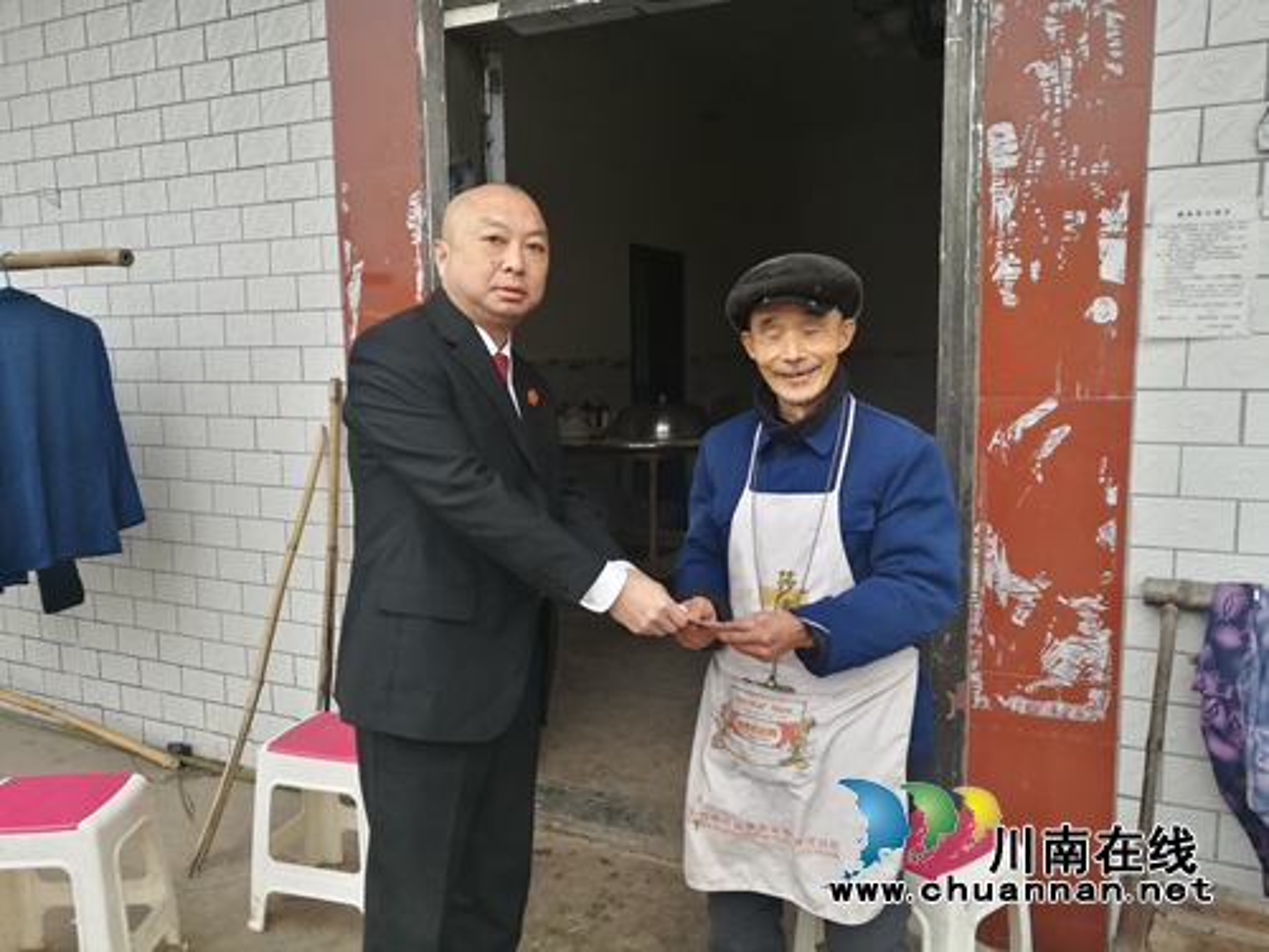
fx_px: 990
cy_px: 476
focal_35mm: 27
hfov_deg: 65.3
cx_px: 634
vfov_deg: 51.4
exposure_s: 1/60
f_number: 2.2
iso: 200
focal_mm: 4.5
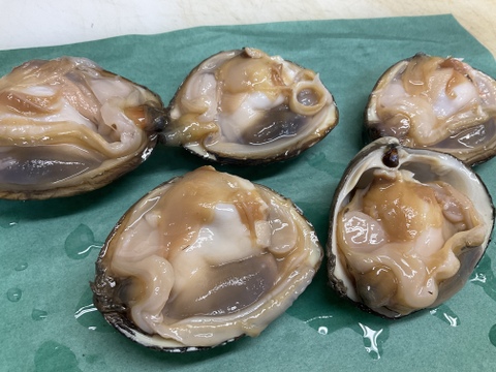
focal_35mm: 29
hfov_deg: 61.7
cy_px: 186
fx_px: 416
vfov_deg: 48.2
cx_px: 248
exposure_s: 1/120
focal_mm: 3
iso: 64
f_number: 1.8
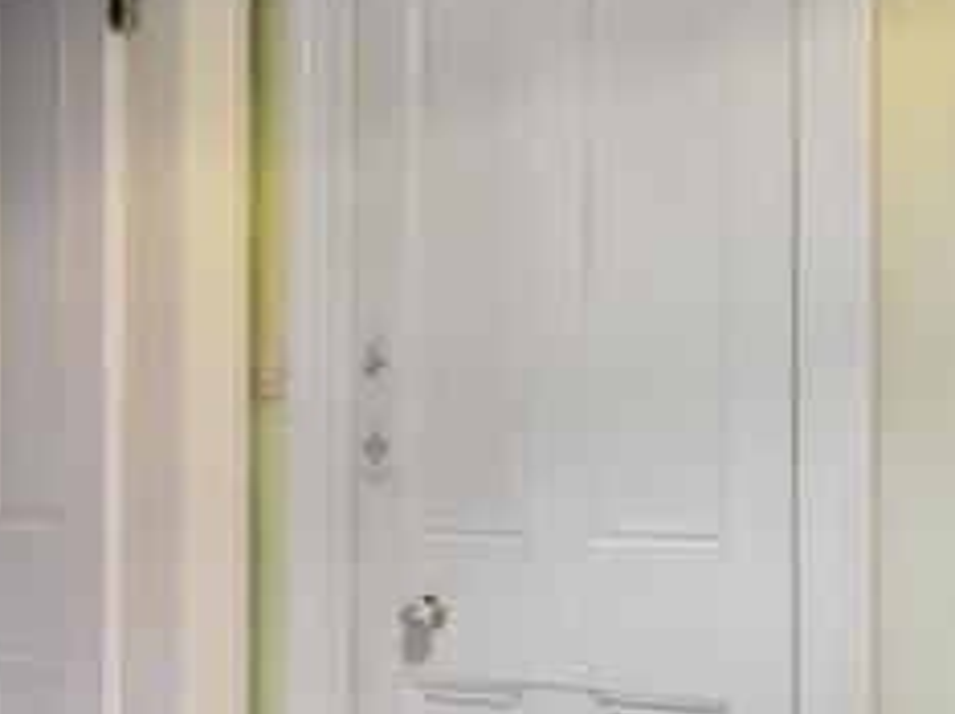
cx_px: 392
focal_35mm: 59
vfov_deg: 24.5
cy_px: 520
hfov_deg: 32.7
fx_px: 1626
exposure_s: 1/3
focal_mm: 14
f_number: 7.1
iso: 640
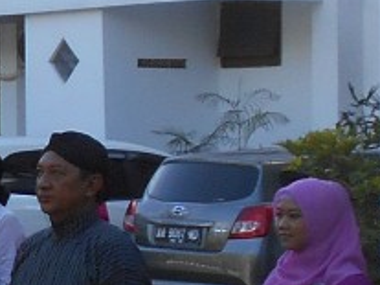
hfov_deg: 8.3
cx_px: -668
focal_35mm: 209
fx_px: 2293
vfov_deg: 7.1
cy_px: 125
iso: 80
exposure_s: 1/320
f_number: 3.4
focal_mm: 5.1
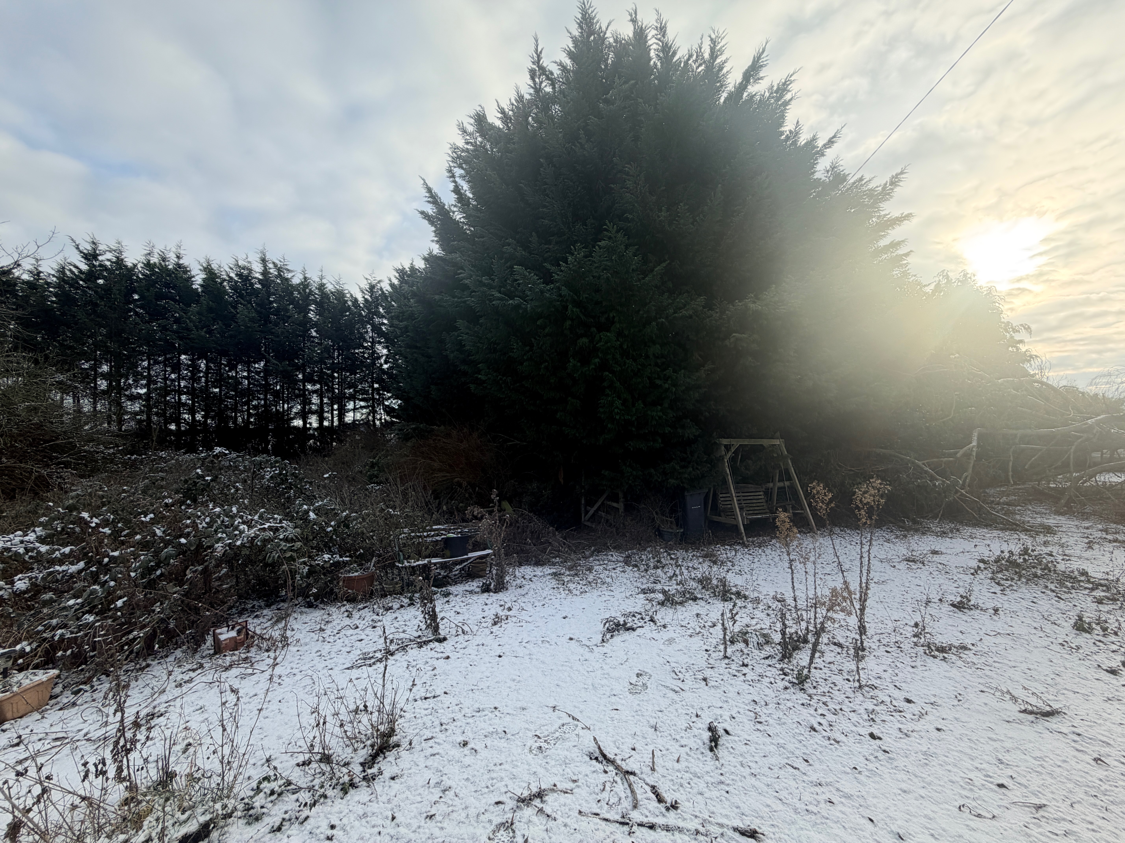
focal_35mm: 14
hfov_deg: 102.1
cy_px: 422
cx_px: 562
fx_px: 455
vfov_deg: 85.7
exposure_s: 1/679
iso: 40
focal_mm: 2.22
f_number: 2.2
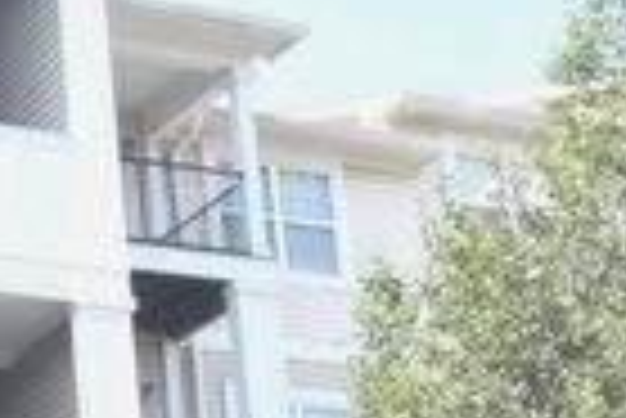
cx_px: -473
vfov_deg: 12.1
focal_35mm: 108
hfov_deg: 16.2
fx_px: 1880
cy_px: 625
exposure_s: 1/13
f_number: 29
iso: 400
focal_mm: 20
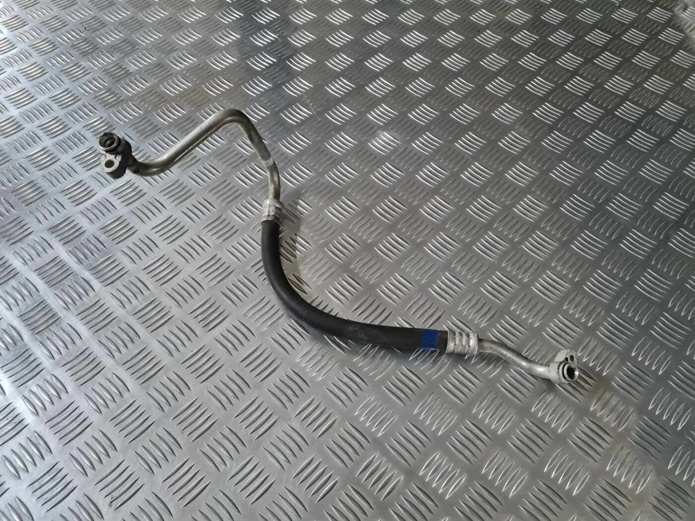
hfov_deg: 67.3
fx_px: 522
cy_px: 260
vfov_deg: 53.1
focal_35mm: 26
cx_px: 348
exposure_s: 1/50
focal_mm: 5.4
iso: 640
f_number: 1.8
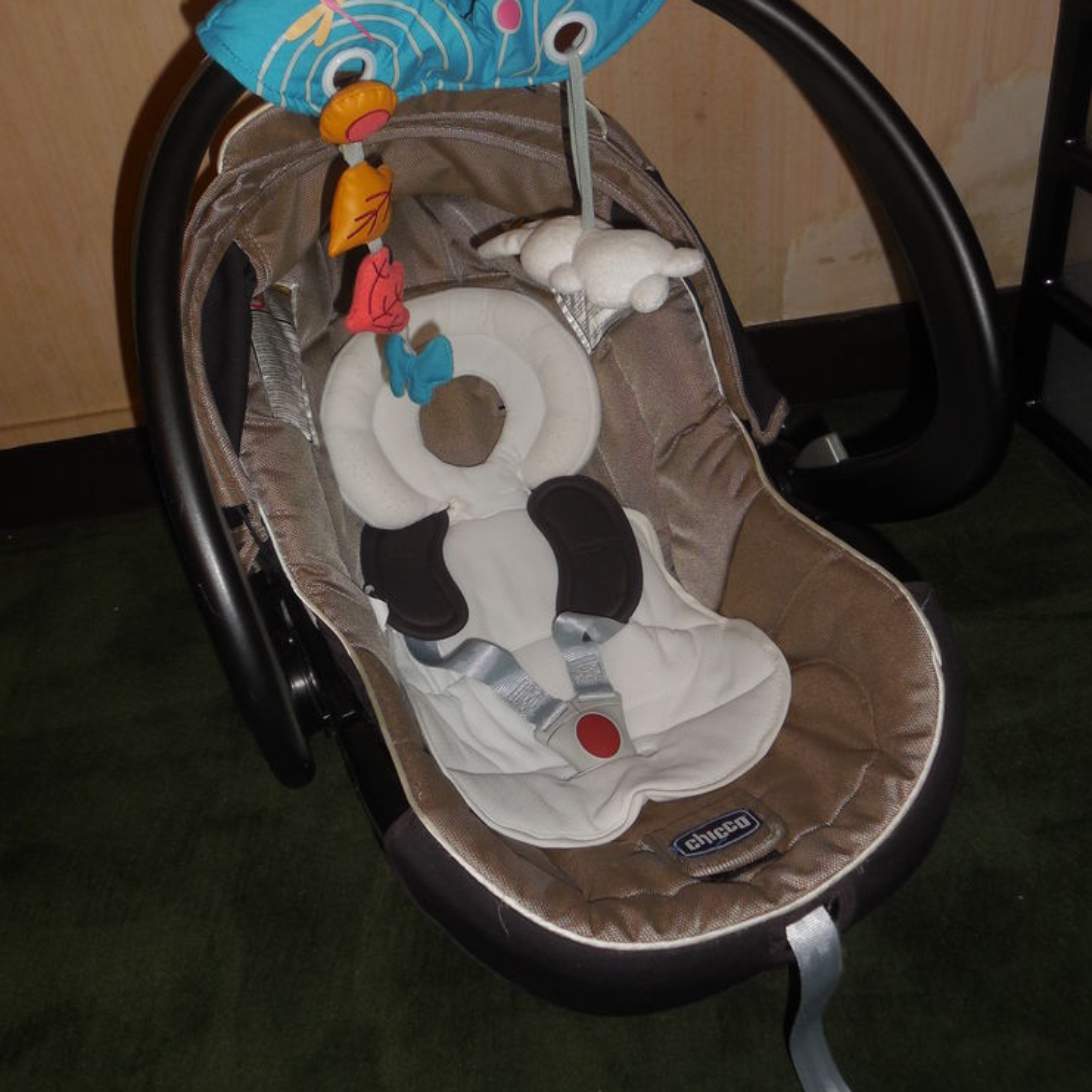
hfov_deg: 52.5
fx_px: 1106
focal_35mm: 31
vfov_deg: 52.4
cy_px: 469
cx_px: 548
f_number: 3.5
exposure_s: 1/25
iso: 125
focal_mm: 4.6
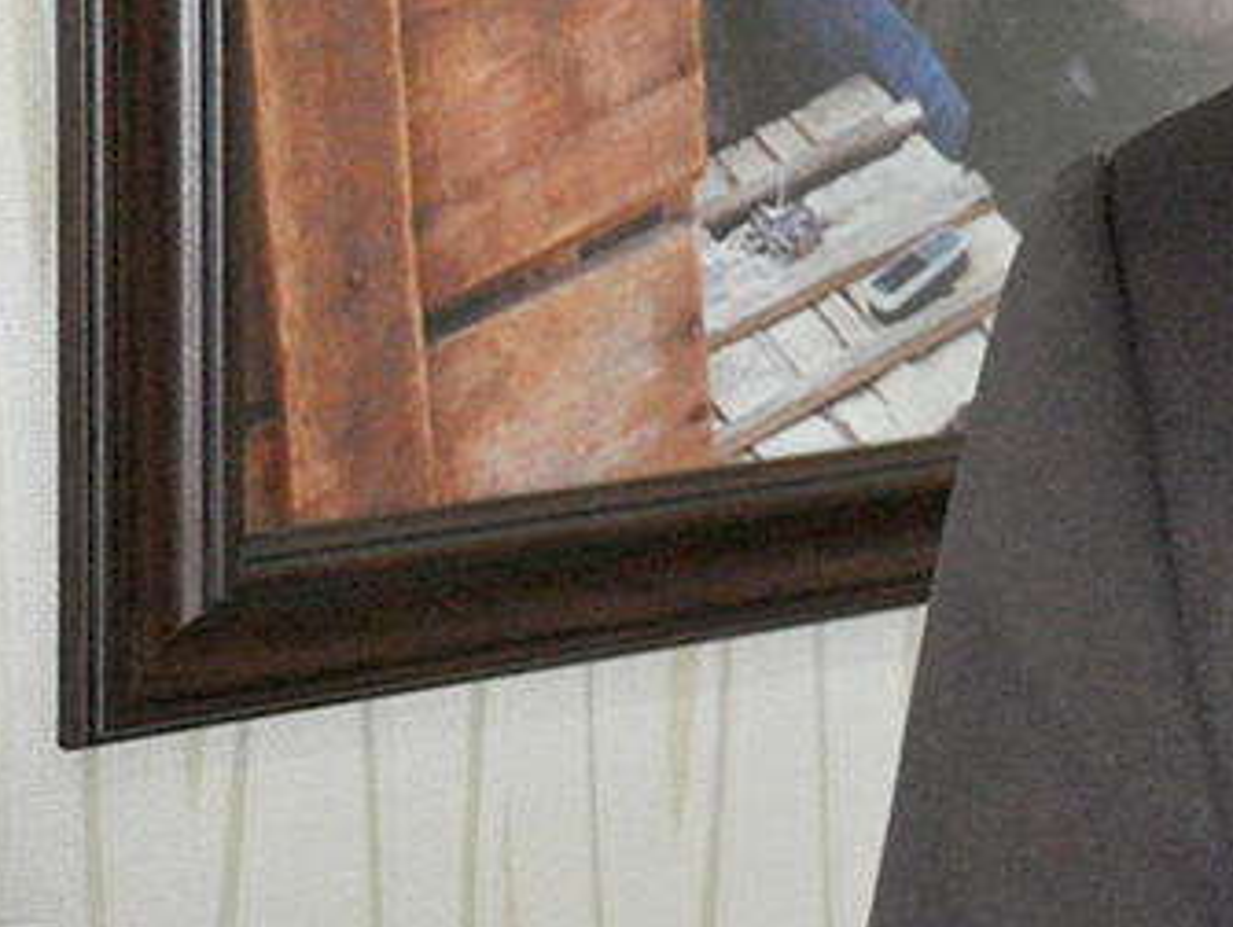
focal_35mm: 274
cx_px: 2580
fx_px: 9771
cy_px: -162
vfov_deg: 5.4
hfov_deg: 6.9
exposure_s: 1/60
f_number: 4.8
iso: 800
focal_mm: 45
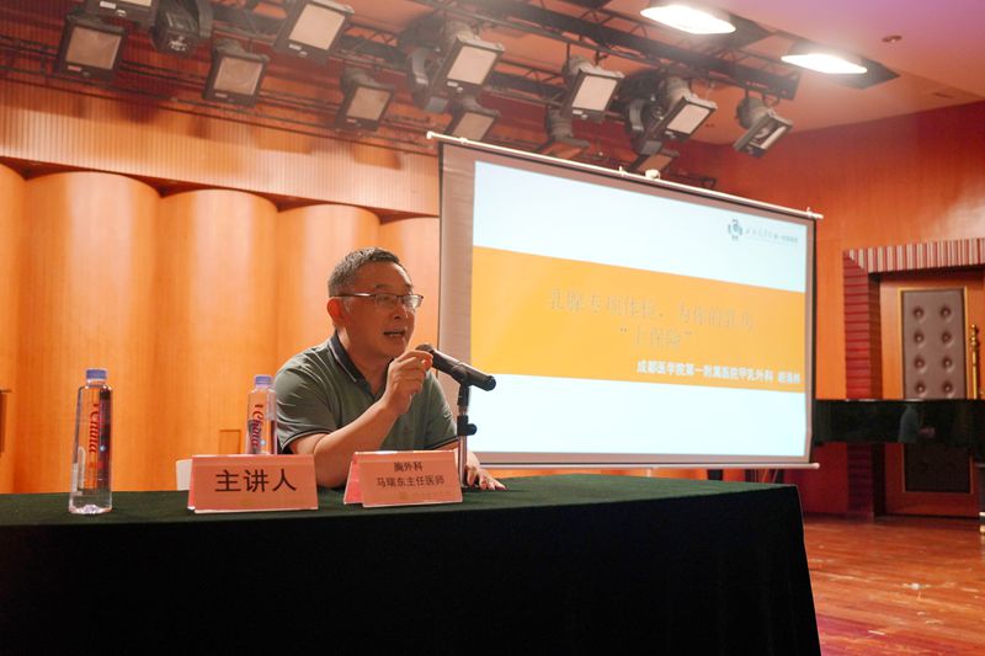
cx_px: 492
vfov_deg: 37.8
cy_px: 328
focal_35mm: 35
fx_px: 957
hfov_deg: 54.4
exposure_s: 1/160
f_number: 4
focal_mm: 35
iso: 3200
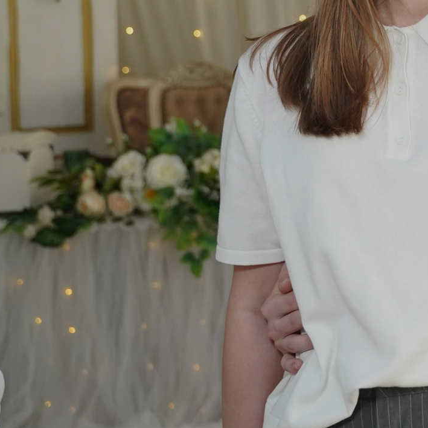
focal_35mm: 92
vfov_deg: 18.5
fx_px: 1287
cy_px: 27
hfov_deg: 16.9
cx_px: 669
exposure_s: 1/160
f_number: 3.2
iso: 1600
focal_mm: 30
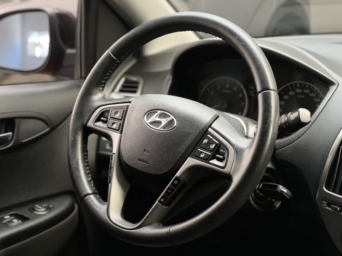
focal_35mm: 77
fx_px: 761
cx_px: 171
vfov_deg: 19.1
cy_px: 128
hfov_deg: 25.3
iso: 250
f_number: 2.8
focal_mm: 9
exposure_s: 1/102
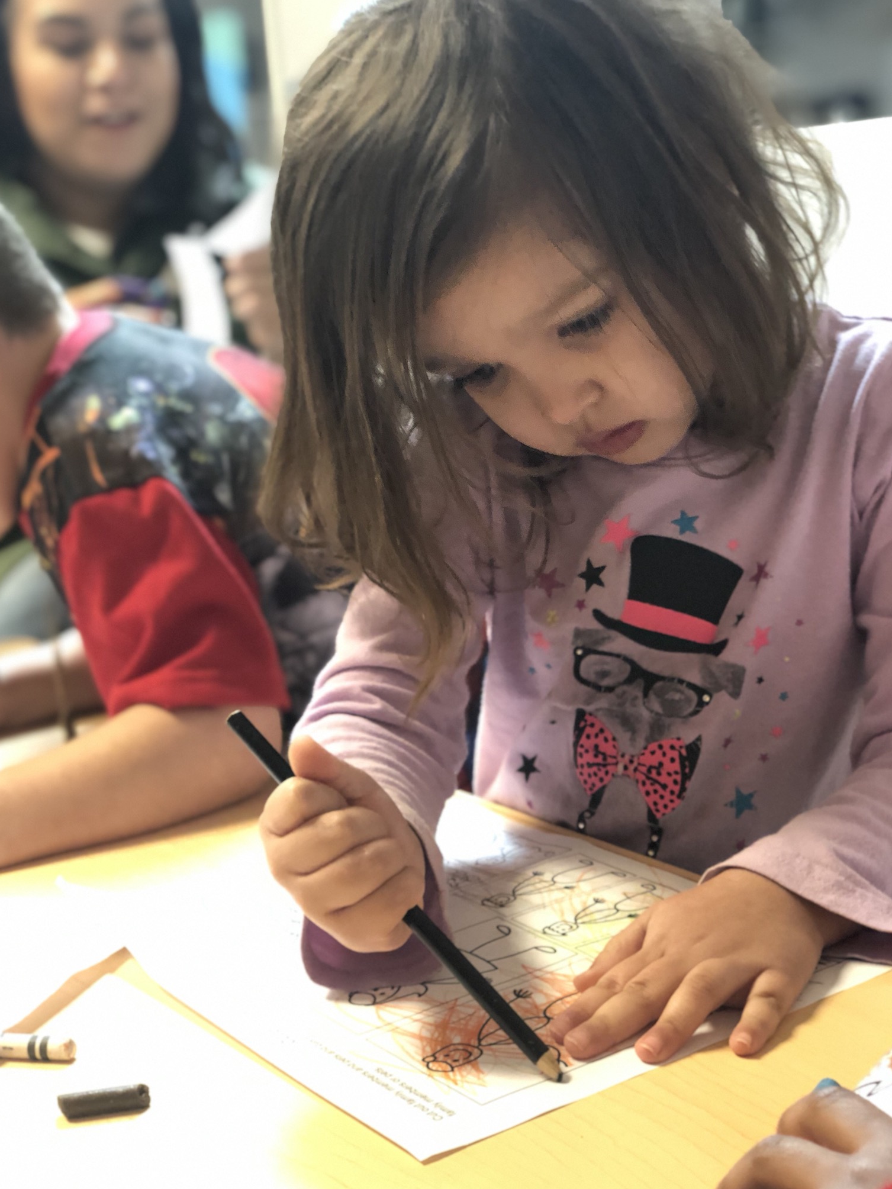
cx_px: 441
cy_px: 604
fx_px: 1821
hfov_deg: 27.5
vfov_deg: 36.2
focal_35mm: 53
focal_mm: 6
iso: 160
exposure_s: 1/12
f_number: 2.4
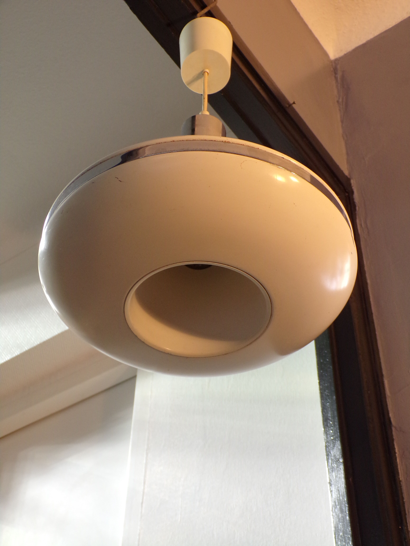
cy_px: 273
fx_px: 774
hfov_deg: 29.7
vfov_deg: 38.9
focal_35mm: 49
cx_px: 205
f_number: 3.5
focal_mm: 8.7
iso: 200
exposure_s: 1/17
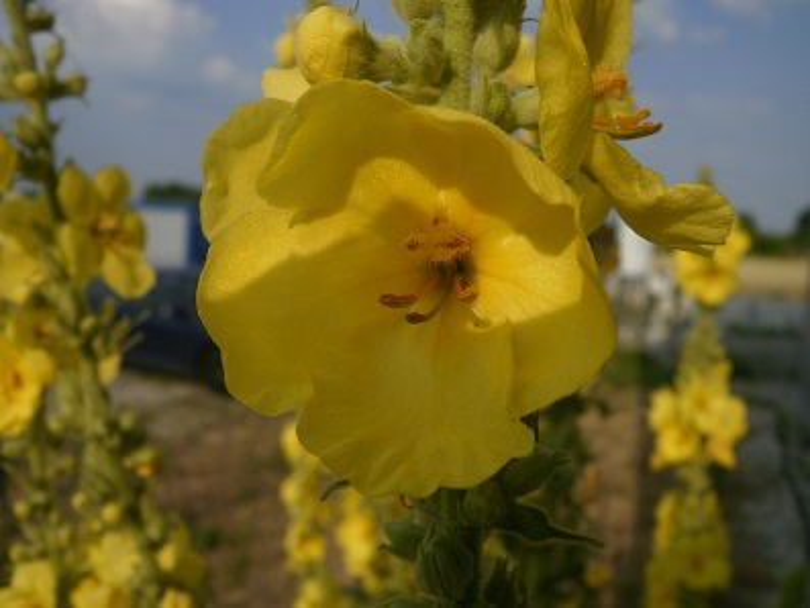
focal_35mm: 31
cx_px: 405
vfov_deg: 45.5
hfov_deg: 58.3
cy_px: 304
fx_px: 726
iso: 100
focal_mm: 5.45
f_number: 8.5
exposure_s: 1/400
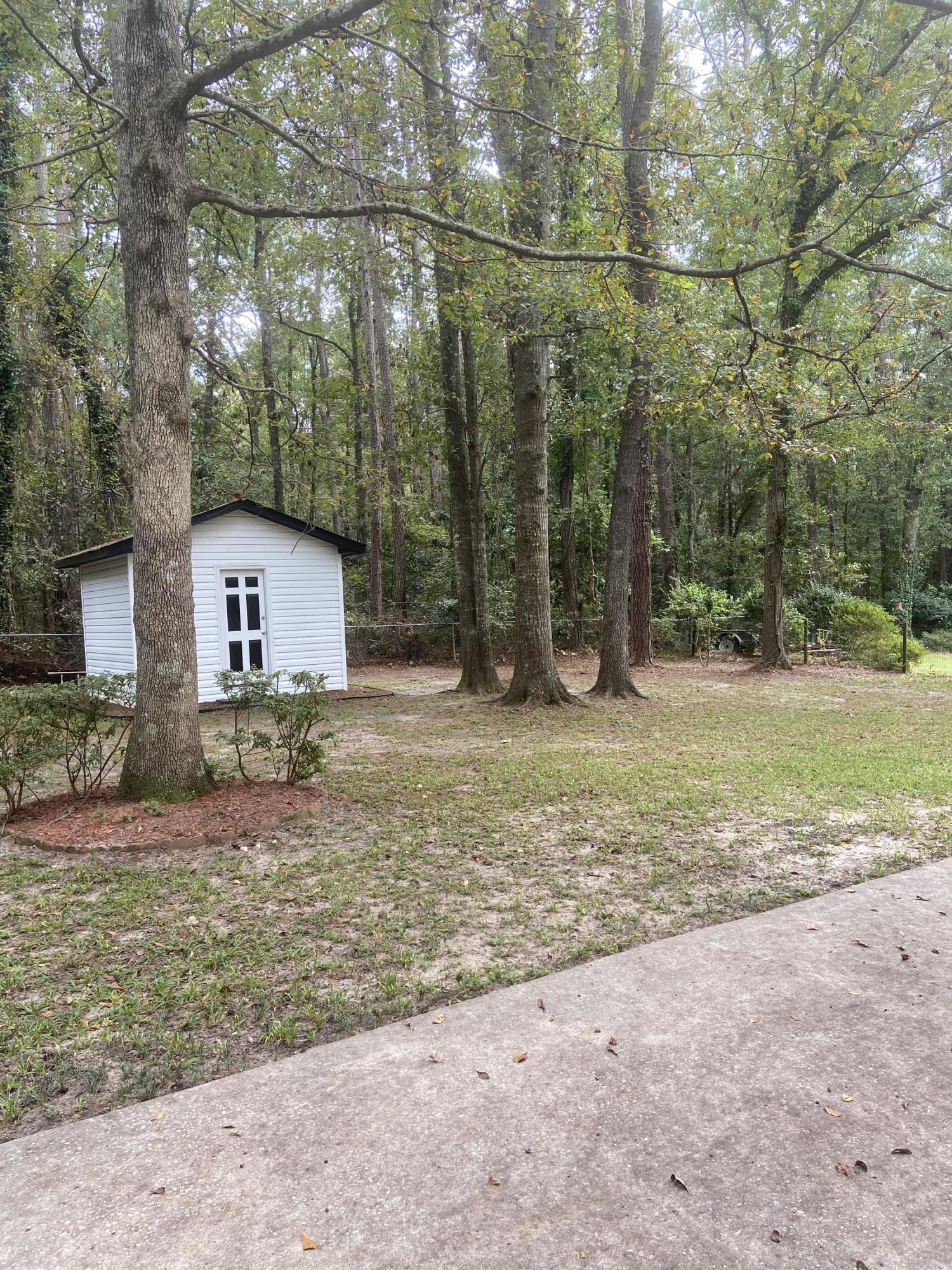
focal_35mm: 26
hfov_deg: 53.1
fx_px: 953
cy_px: 635
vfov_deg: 67.3
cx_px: 476
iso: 40
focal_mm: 4.25
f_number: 1.8
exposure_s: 1/122
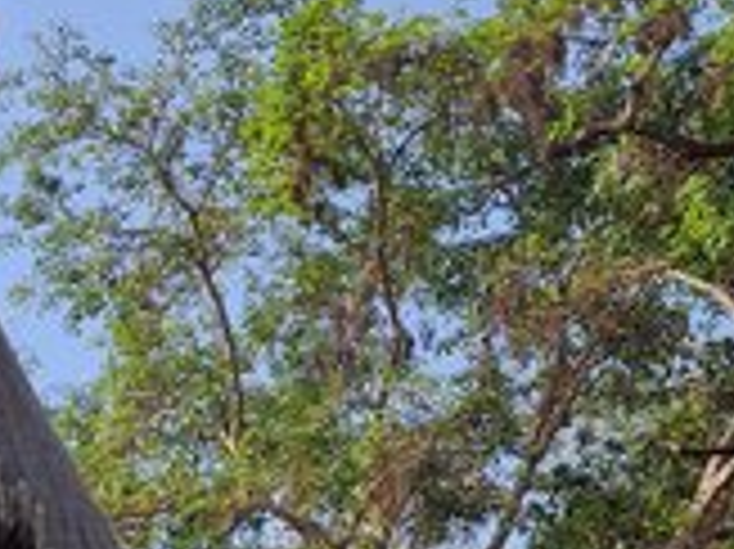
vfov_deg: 15.2
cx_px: -275
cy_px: 644
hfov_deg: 19.0
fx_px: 1992
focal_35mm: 94
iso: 50
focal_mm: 5.4
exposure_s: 1/1356
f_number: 1.8
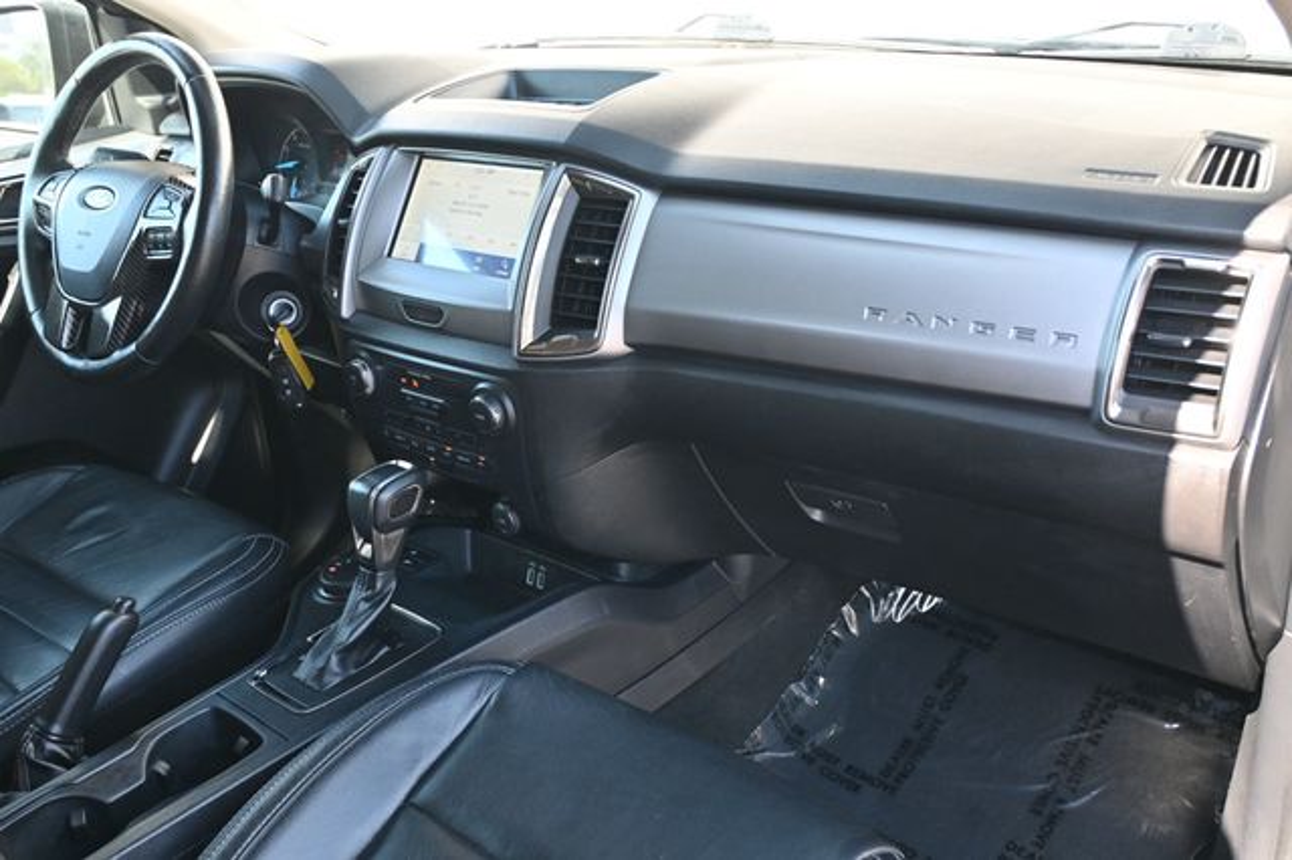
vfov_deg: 40.8
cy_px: 430
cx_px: 646
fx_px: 1157
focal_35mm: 32
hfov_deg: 58.4
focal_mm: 21.5
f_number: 4
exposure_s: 1/125
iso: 450
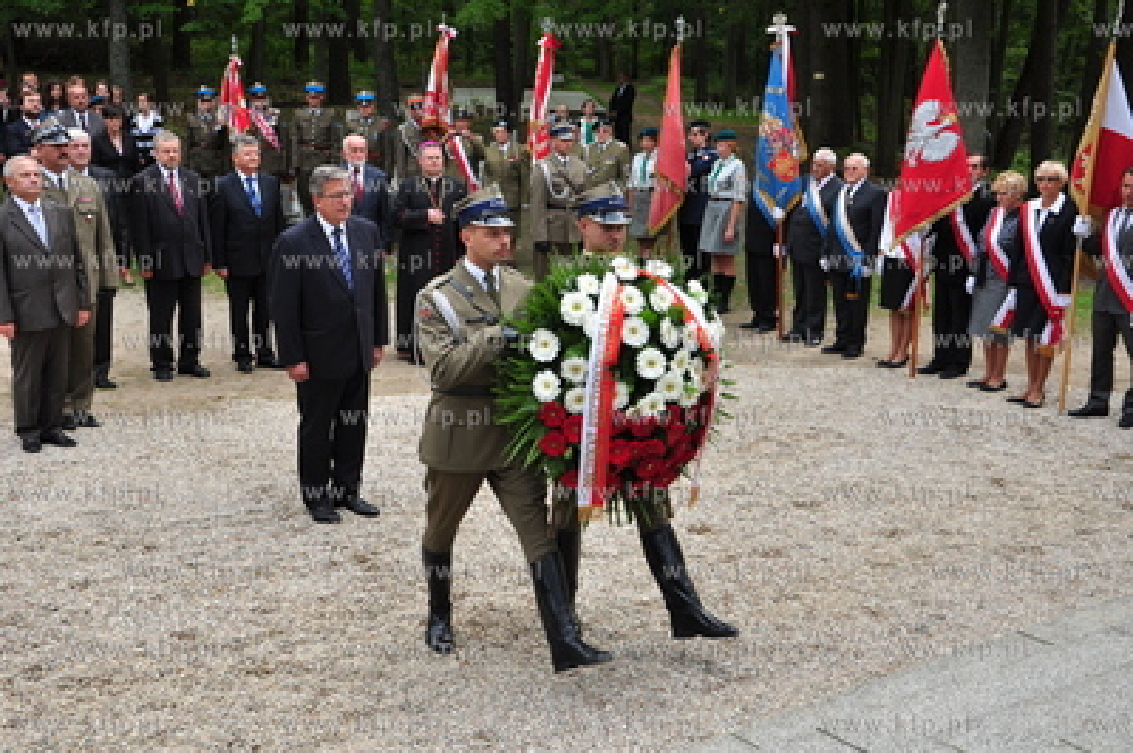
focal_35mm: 51
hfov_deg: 38.9
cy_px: 376
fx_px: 1604
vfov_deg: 26.4
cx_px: 566
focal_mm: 34
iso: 200
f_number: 7.1
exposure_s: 1/200
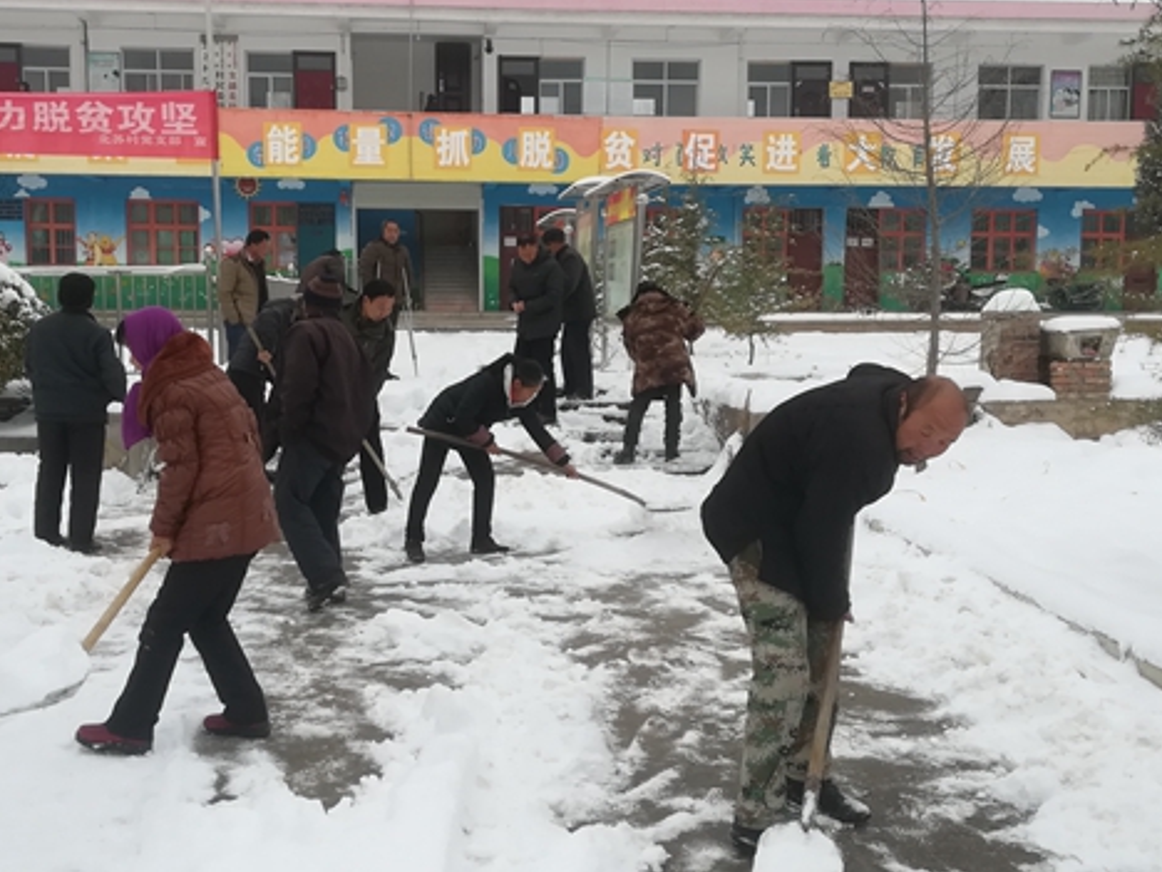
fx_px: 1343
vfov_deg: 36.0
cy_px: 440
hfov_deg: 46.8
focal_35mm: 40
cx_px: 534
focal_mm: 3.83
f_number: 2.2
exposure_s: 1/460
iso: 50
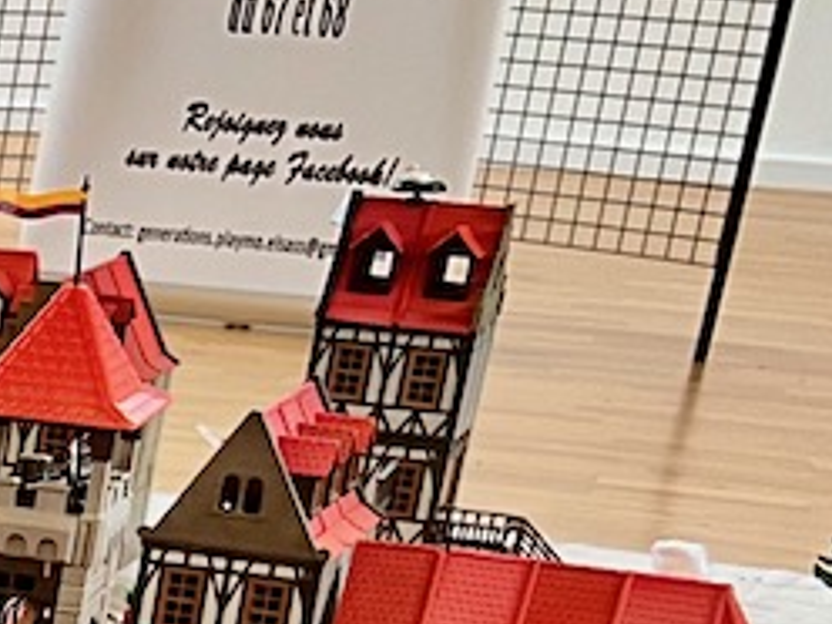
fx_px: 3221
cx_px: -1147
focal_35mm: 134
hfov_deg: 12.0
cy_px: 1127
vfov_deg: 10.4
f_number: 1.5
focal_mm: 5.7
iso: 125
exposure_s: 1/80
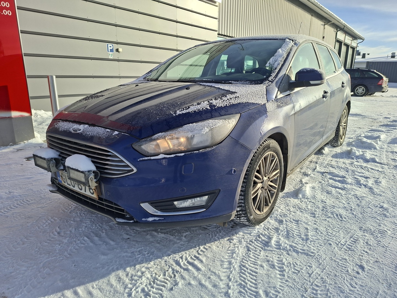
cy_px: 149
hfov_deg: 73.9
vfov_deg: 58.9
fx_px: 264
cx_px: 198
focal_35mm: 23
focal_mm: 5.54
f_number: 1.8
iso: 50
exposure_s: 1/2252
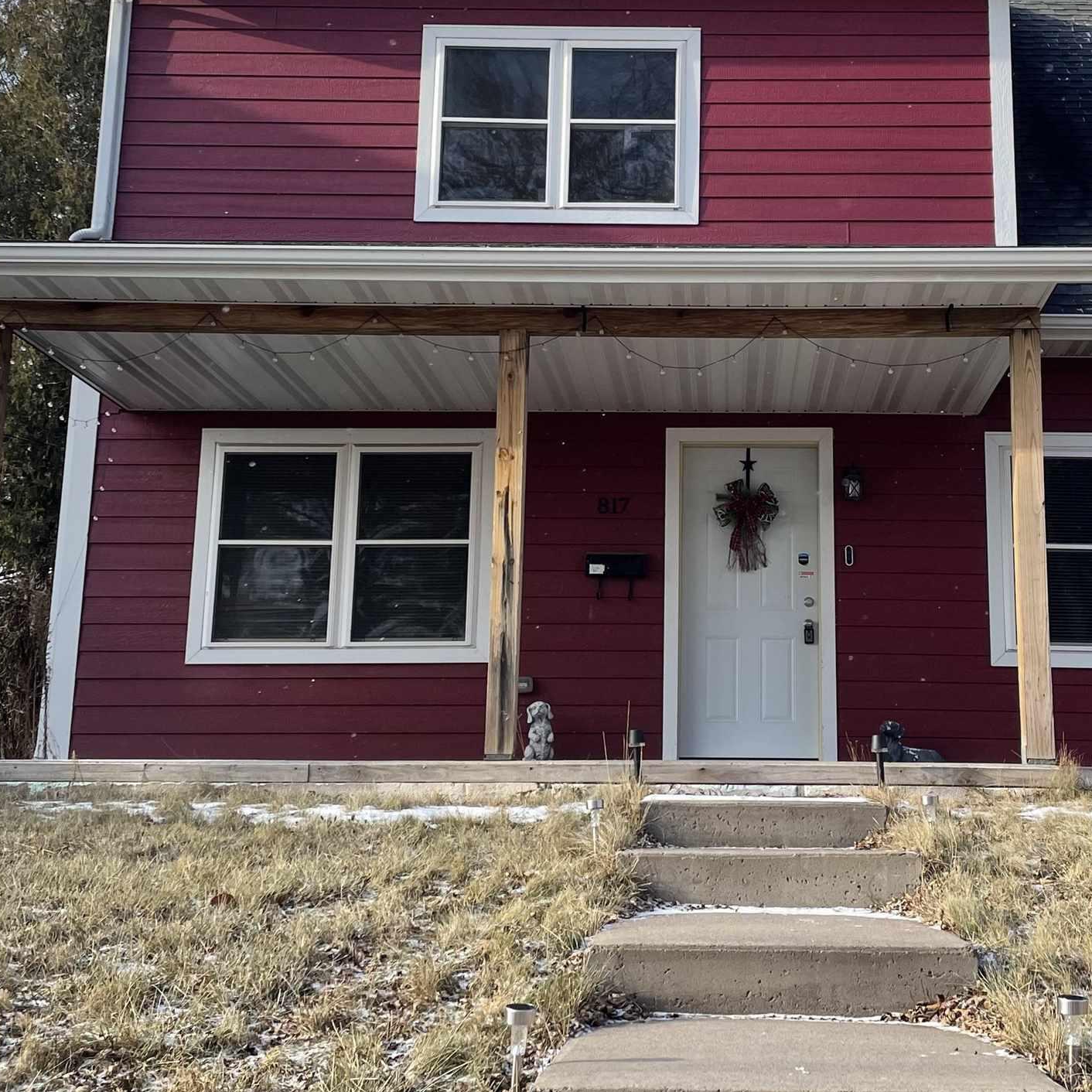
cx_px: 724
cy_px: 415
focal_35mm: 50
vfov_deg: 33.9
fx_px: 1785
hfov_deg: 33.7
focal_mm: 4.2
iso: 32
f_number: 1.6
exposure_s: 1/1261
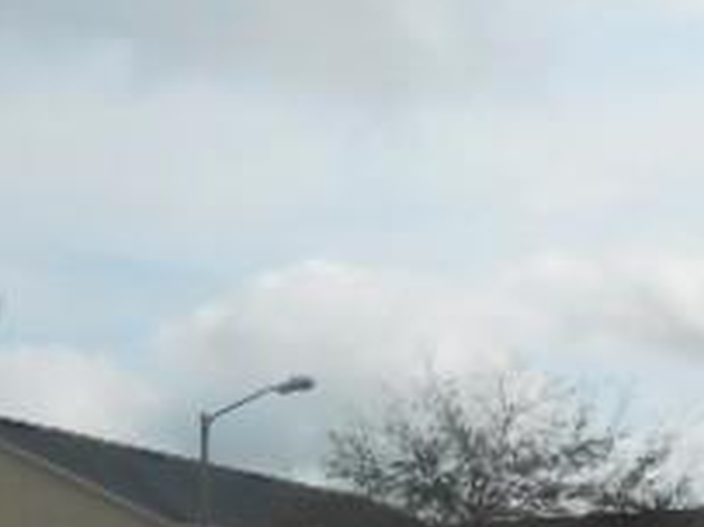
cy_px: 593
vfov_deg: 17.3
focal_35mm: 82
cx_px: -62
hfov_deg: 22.6
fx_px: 1667
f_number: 11.5
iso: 100
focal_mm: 4.6
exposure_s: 1/250
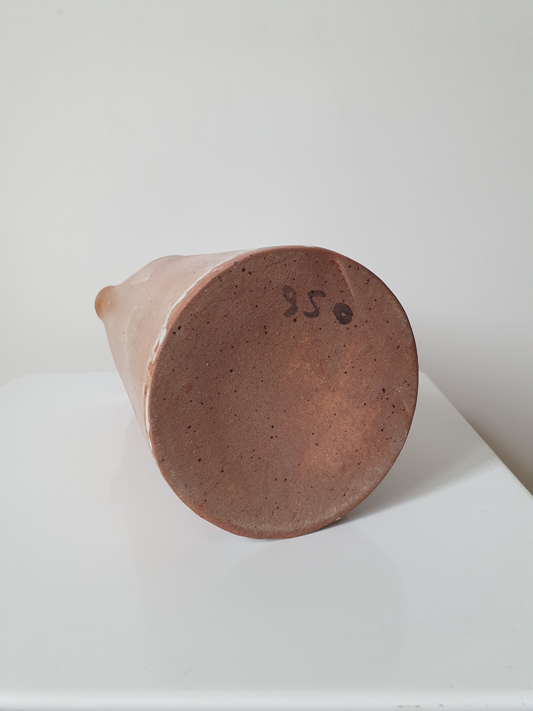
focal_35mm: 26
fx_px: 534
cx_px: 266
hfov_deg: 53.1
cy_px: 356
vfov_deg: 67.3
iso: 320
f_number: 2.4
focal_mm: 4.32
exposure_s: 1/120
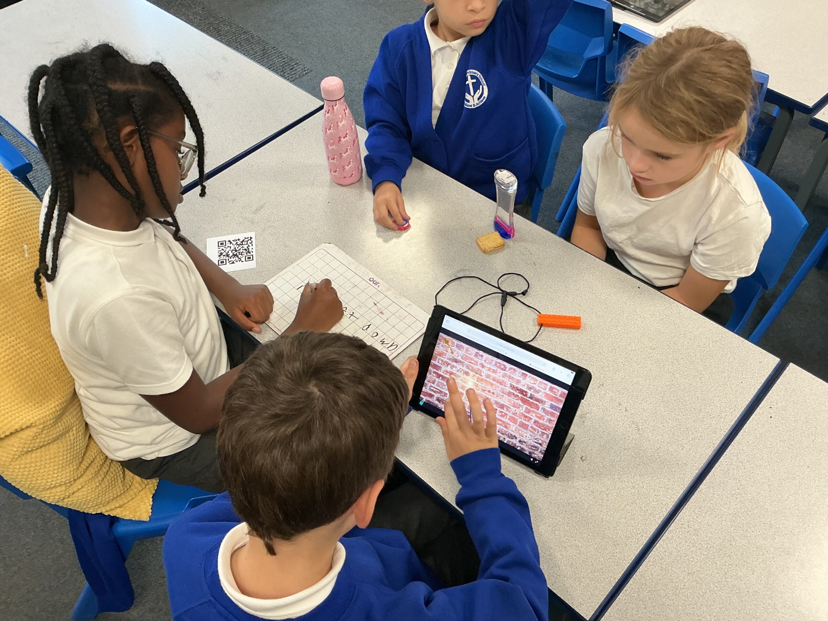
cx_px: 414
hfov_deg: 61.7
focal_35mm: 29
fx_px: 694
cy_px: 310
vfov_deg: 48.2
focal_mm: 3
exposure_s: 1/60
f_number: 1.8
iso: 80
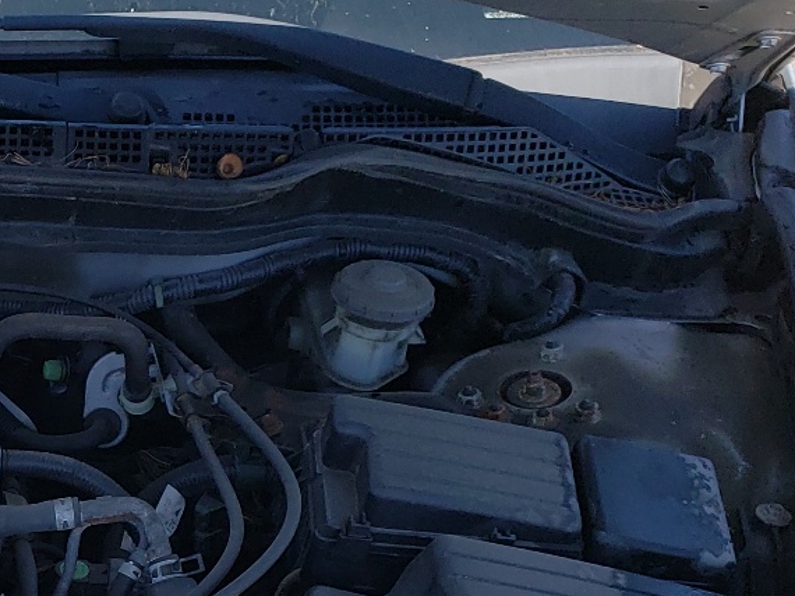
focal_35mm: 73
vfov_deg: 18.9
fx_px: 1676
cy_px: 744
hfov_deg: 24.6
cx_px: -116
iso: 50
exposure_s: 1/1111
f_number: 1.5
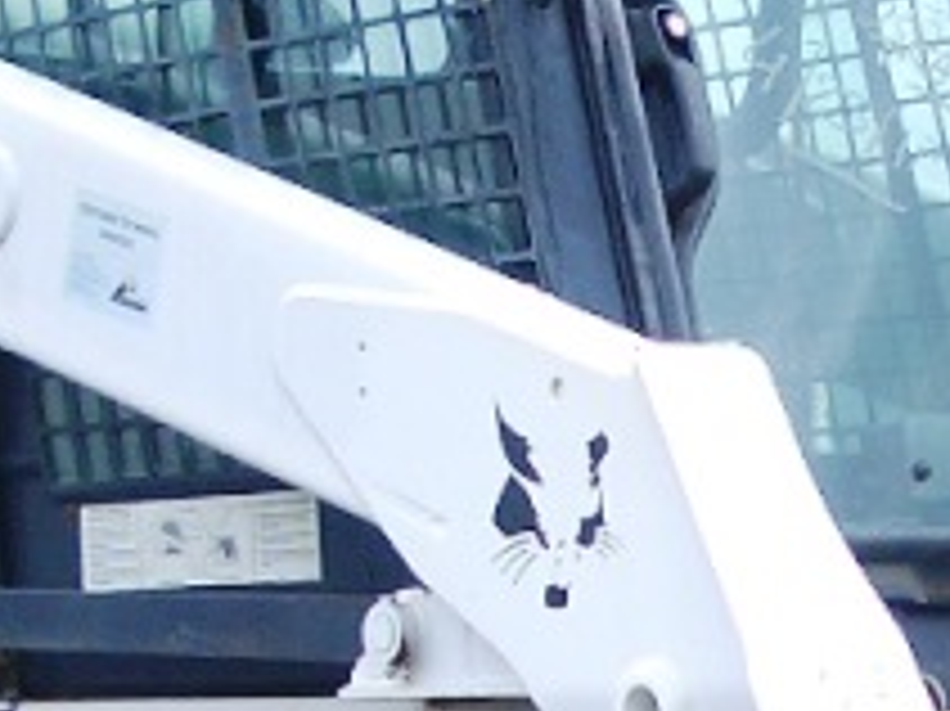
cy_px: 819
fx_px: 4663
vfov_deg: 8.6
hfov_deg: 11.5
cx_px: 1000
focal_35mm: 170
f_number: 2.6
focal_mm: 5.8
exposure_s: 1/125
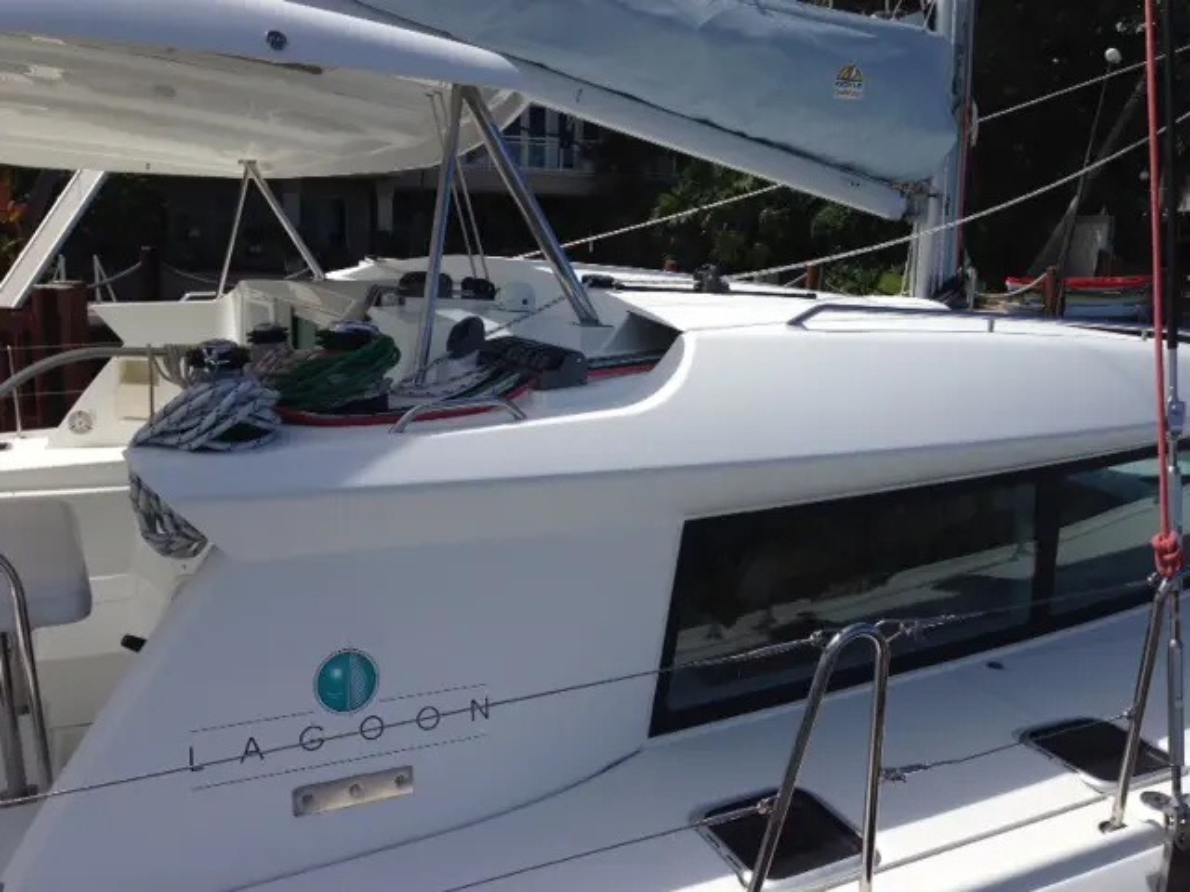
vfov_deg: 42.9
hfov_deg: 55.4
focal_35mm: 33
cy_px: 446
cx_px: 595
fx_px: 1134
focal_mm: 4.12
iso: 50
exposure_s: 1/2857
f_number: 2.4
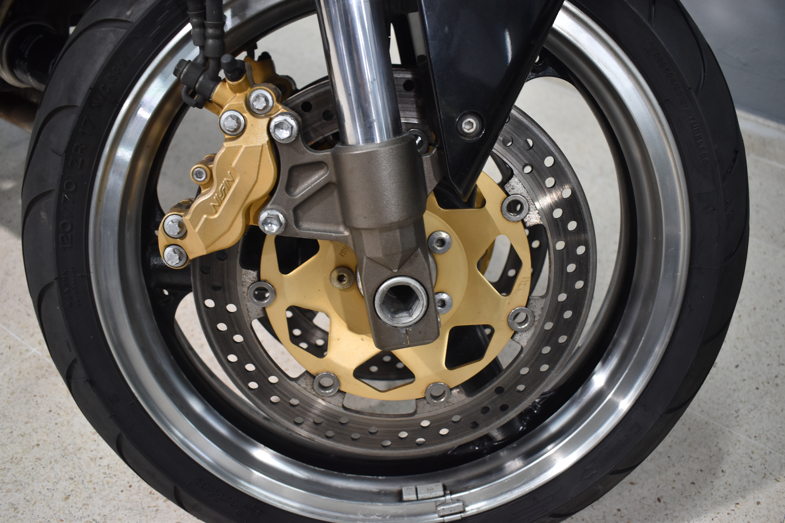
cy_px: 262
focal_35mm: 33
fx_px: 720
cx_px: 392
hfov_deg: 57.2
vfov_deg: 40.0
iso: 800
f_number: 3.8
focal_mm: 22
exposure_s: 1/50
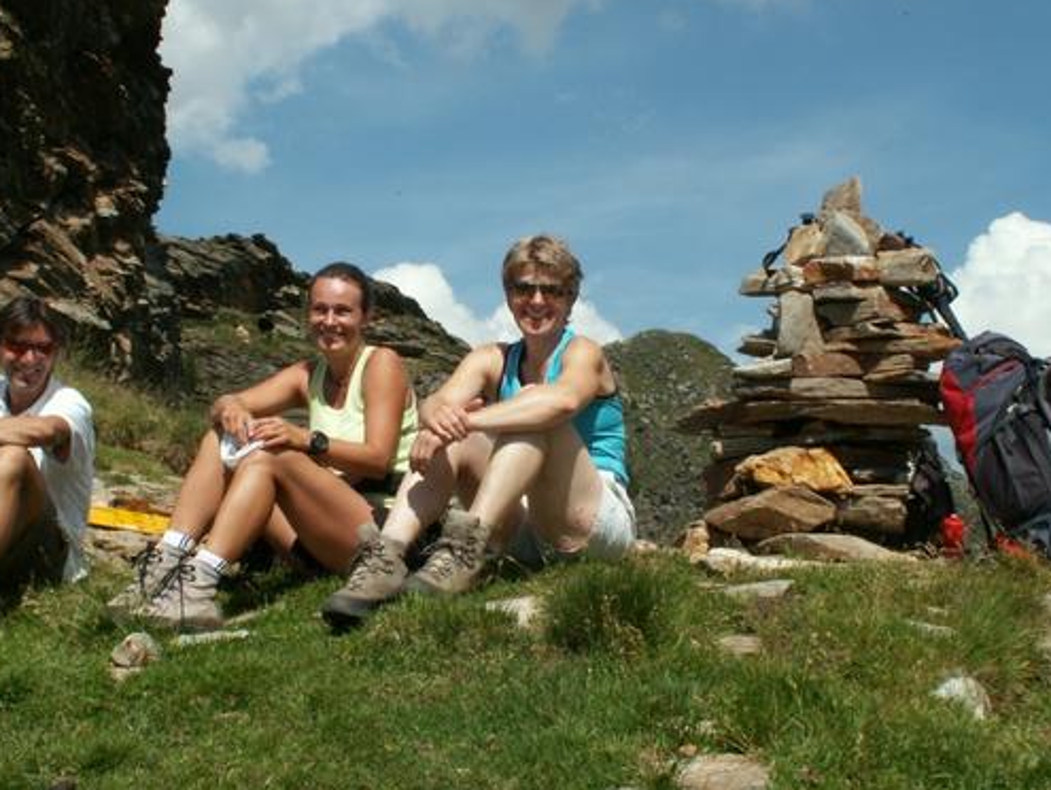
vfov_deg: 23.7
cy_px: 355
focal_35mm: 62
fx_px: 1884
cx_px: 486
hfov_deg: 31.2
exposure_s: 1/250
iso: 50
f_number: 8
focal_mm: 8.01
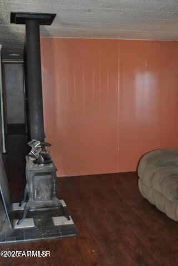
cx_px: 89
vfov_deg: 45.0
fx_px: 323
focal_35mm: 44
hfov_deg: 30.8
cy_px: 133
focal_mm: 29
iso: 3200
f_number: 4.5
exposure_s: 1/60
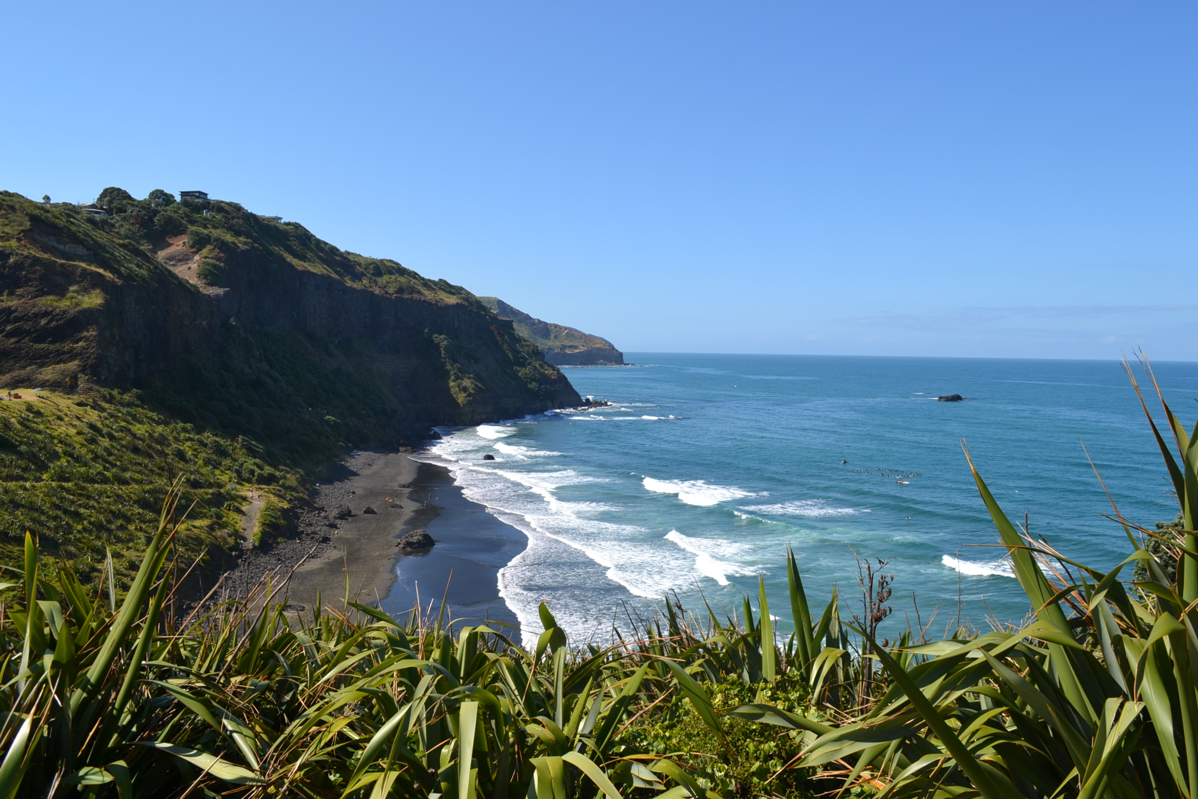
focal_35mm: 27
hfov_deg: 67.4
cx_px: 599
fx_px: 898
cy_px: 400
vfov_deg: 47.9
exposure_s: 1/250
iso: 100
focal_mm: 18
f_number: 8
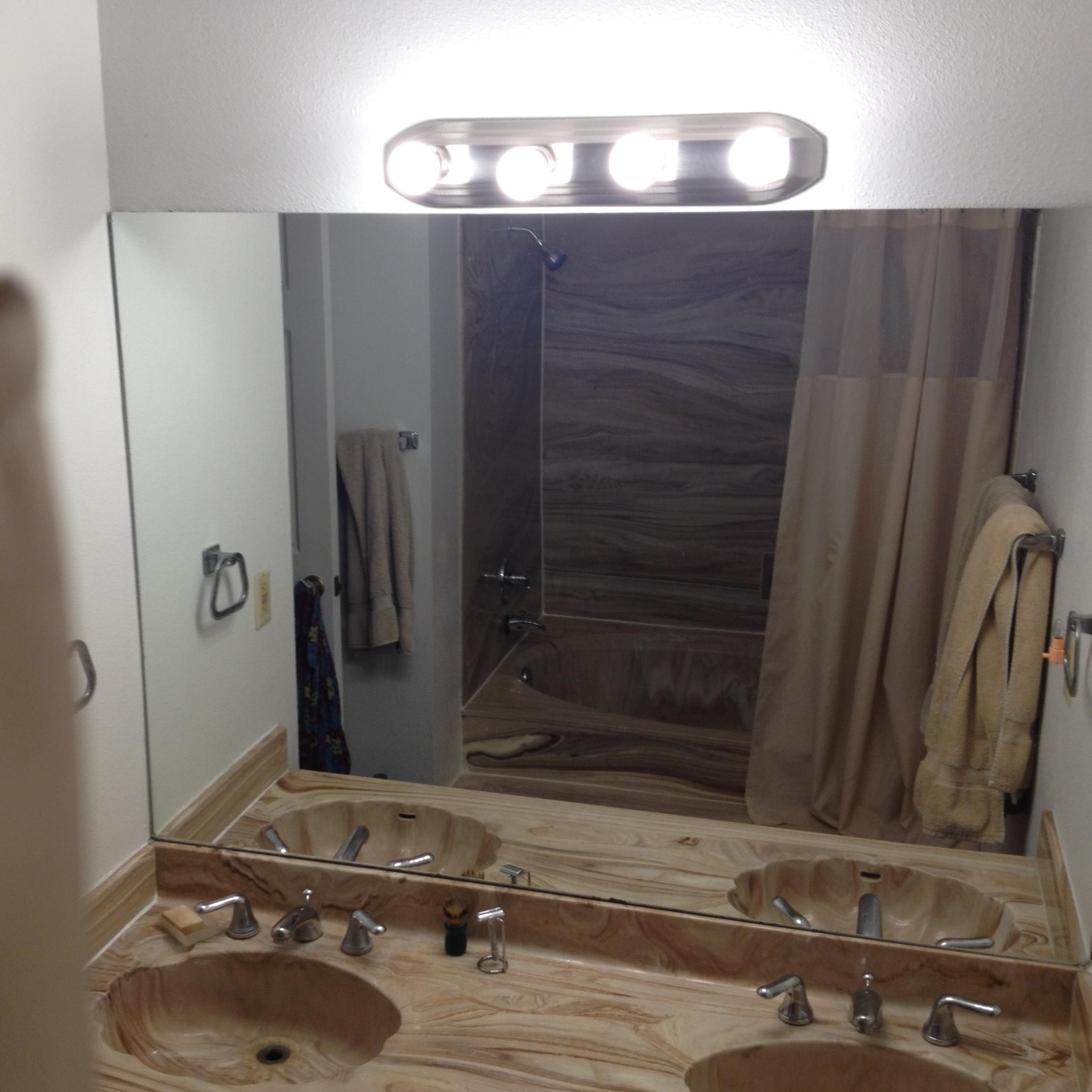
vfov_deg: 40.0
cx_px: 452
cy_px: 551
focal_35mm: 42
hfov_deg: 39.9
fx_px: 1499
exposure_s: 1/30
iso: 50
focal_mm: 4.28
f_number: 2.4
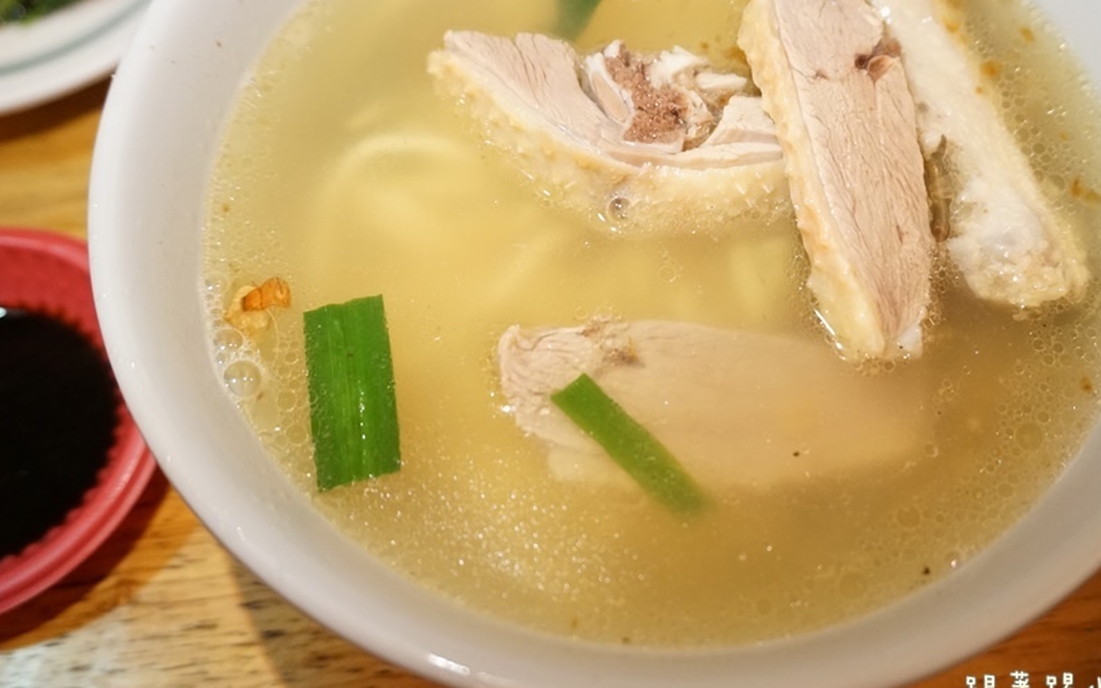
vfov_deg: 32.6
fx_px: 1170
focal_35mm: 39
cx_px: 683
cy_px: 262
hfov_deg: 49.9
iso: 1250
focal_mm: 20
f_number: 4
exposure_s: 1/160
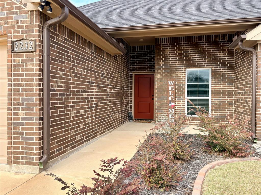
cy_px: 98
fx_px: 226
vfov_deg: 46.8
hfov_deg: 60.0
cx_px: 130
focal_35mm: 30
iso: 64
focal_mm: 6.76
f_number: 1.78
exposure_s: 1/1267
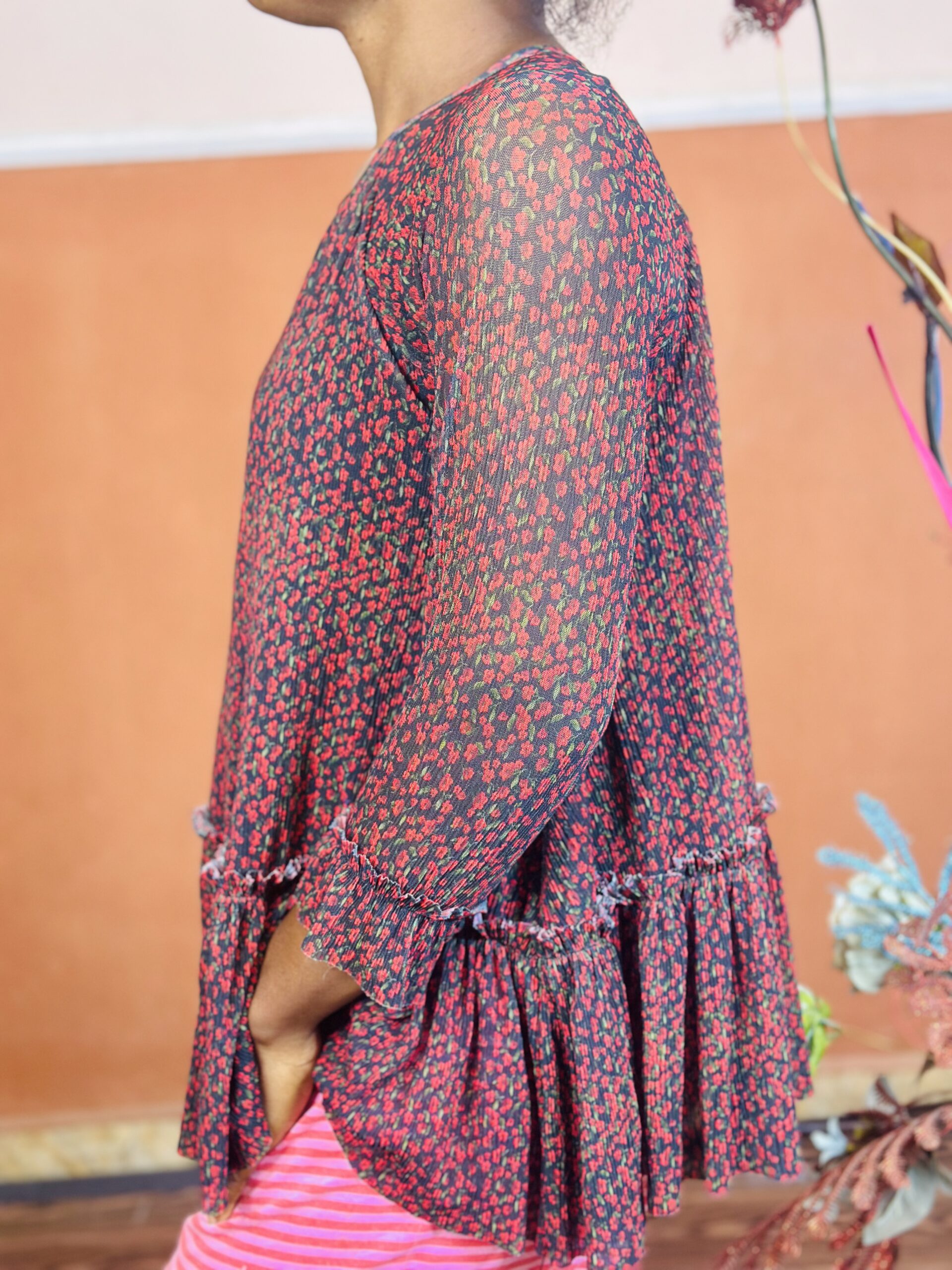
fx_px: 1760
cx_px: 476
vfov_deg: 39.7
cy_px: 635
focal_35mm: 48
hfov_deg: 30.3
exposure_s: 1/50
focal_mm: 6.86
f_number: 1.78
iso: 320
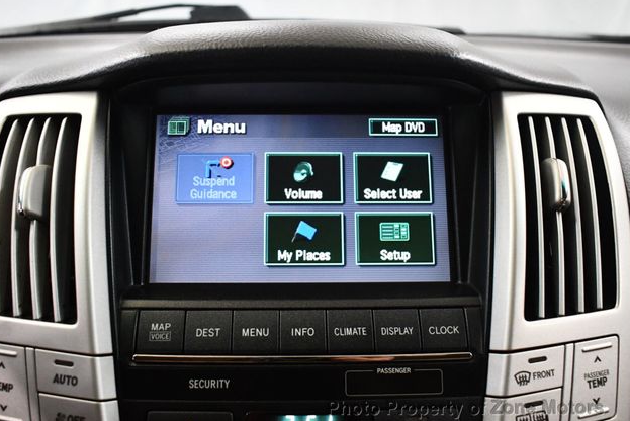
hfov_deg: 51.9
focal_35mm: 37
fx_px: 648
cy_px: 210
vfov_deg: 36.0
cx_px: 314
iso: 2800
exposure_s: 1/125
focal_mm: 18
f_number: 3.5
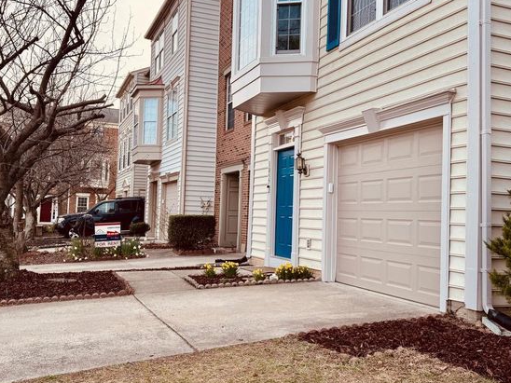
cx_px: 242
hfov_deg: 67.3
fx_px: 384
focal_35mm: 26
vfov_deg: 53.0
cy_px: 182
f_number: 1.78
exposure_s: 1/1042
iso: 80
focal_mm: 6.76
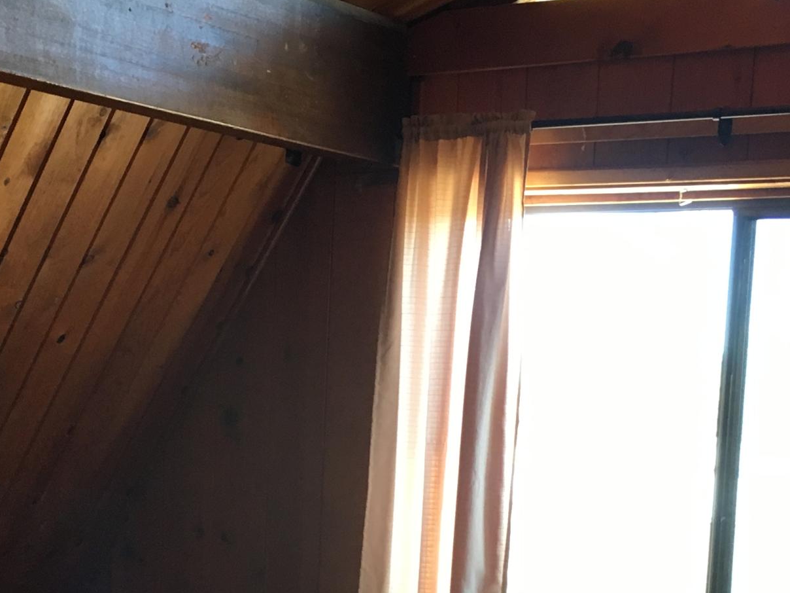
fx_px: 1643
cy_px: 555
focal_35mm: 72
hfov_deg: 27.0
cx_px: 328
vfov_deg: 20.0
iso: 40
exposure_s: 1/30
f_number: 2.2
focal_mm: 4.15
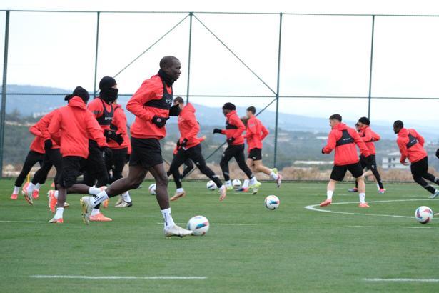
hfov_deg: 11.9
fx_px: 2109
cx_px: 220
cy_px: 146
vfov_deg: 7.9
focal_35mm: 173
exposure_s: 1/500
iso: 400
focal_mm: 115.3
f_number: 4.6
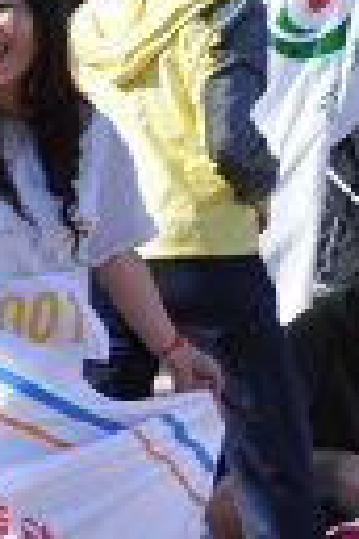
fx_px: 3047
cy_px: 639
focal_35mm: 204
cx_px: -1064
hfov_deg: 5.8
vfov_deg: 10.0
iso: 320
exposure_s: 1/320
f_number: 9
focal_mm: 25
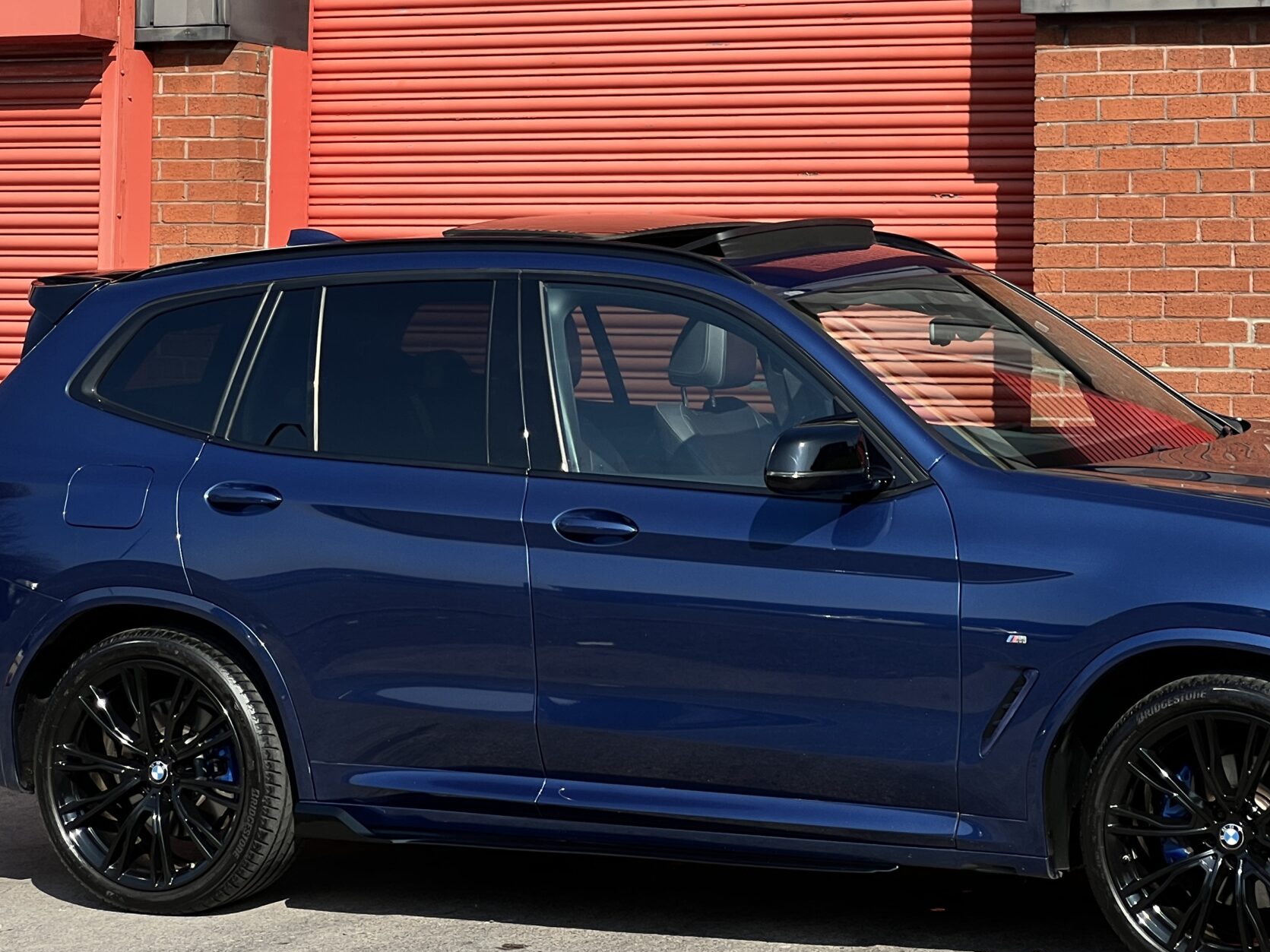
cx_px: 839
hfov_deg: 16.7
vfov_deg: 12.5
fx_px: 4329
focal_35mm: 118
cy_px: 292
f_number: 2.8
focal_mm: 9
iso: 32
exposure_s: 1/645
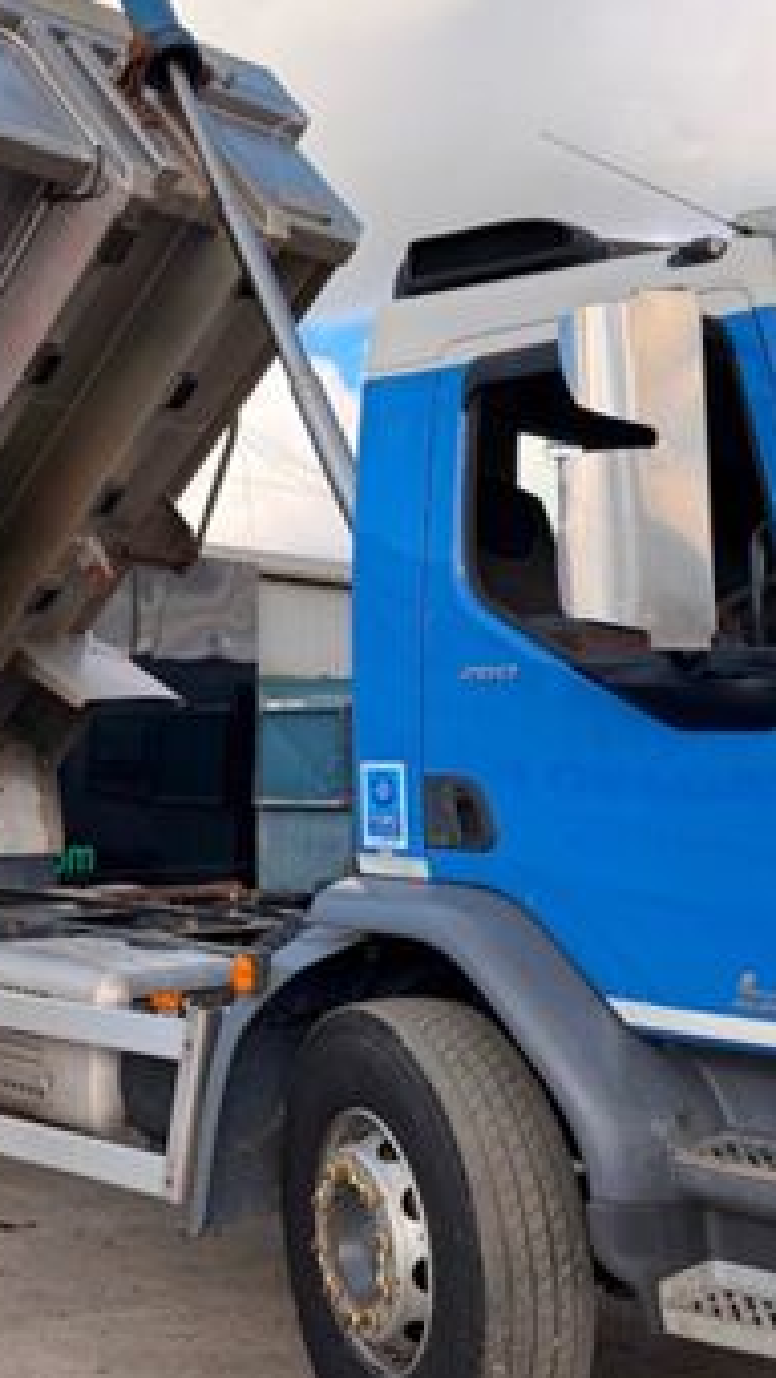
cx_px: 182
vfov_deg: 44.4
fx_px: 1681
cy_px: 570
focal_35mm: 46
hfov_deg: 25.6
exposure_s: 1/1901
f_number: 1.78
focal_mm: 6.76
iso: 100
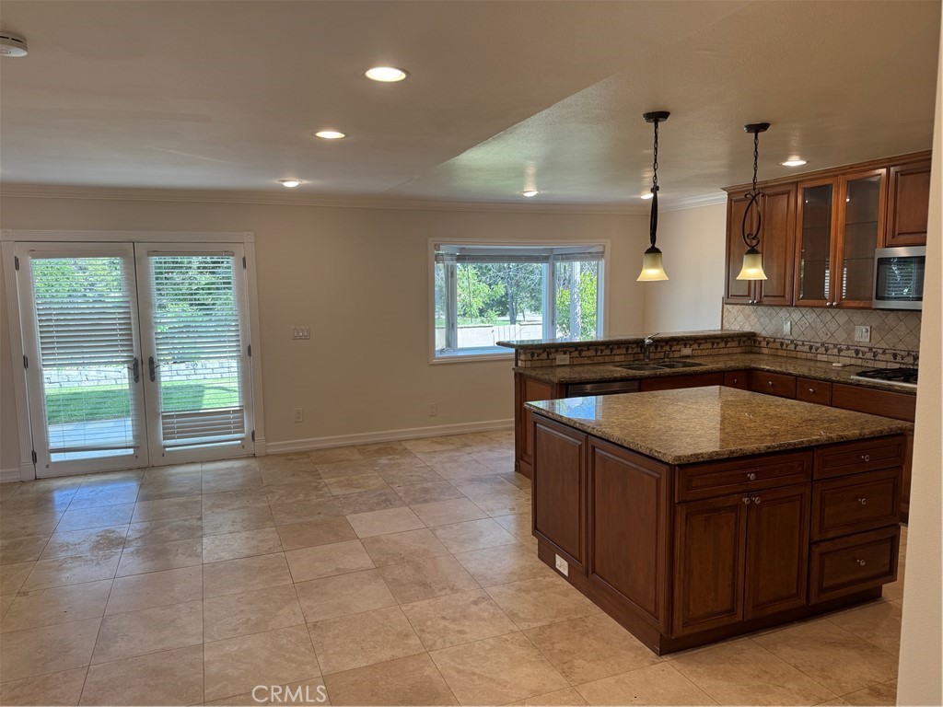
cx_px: 472
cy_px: 354
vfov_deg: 56.8
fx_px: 654
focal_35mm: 24
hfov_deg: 71.6
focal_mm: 6.76
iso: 50
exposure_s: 1/126
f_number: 1.78
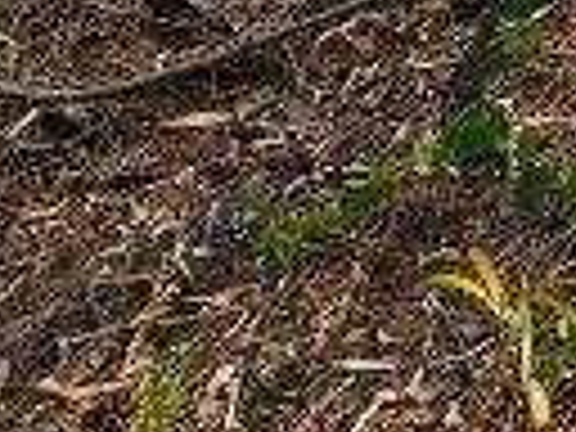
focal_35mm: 104
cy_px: -792
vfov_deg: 10.7
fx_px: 1731
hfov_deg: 14.5
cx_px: 1264
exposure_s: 1/929
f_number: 2.2
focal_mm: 2.2
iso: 50
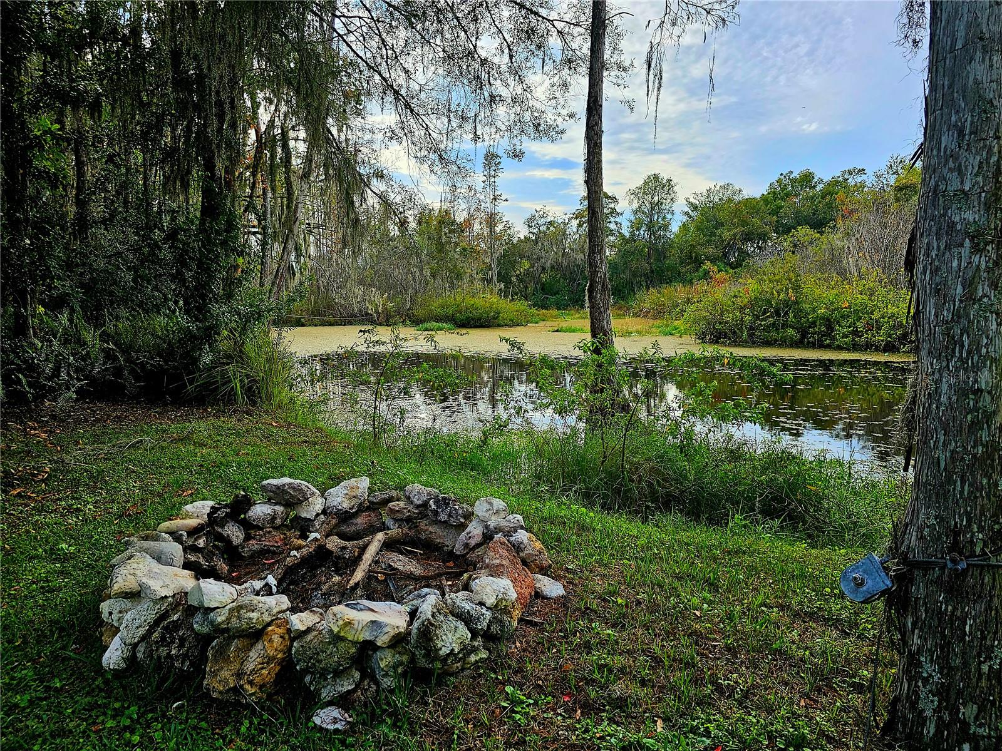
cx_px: 501
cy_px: 376
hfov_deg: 73.9
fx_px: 666
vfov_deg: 58.9
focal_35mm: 23
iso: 12
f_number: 1.7
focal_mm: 6.3
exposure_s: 1/588
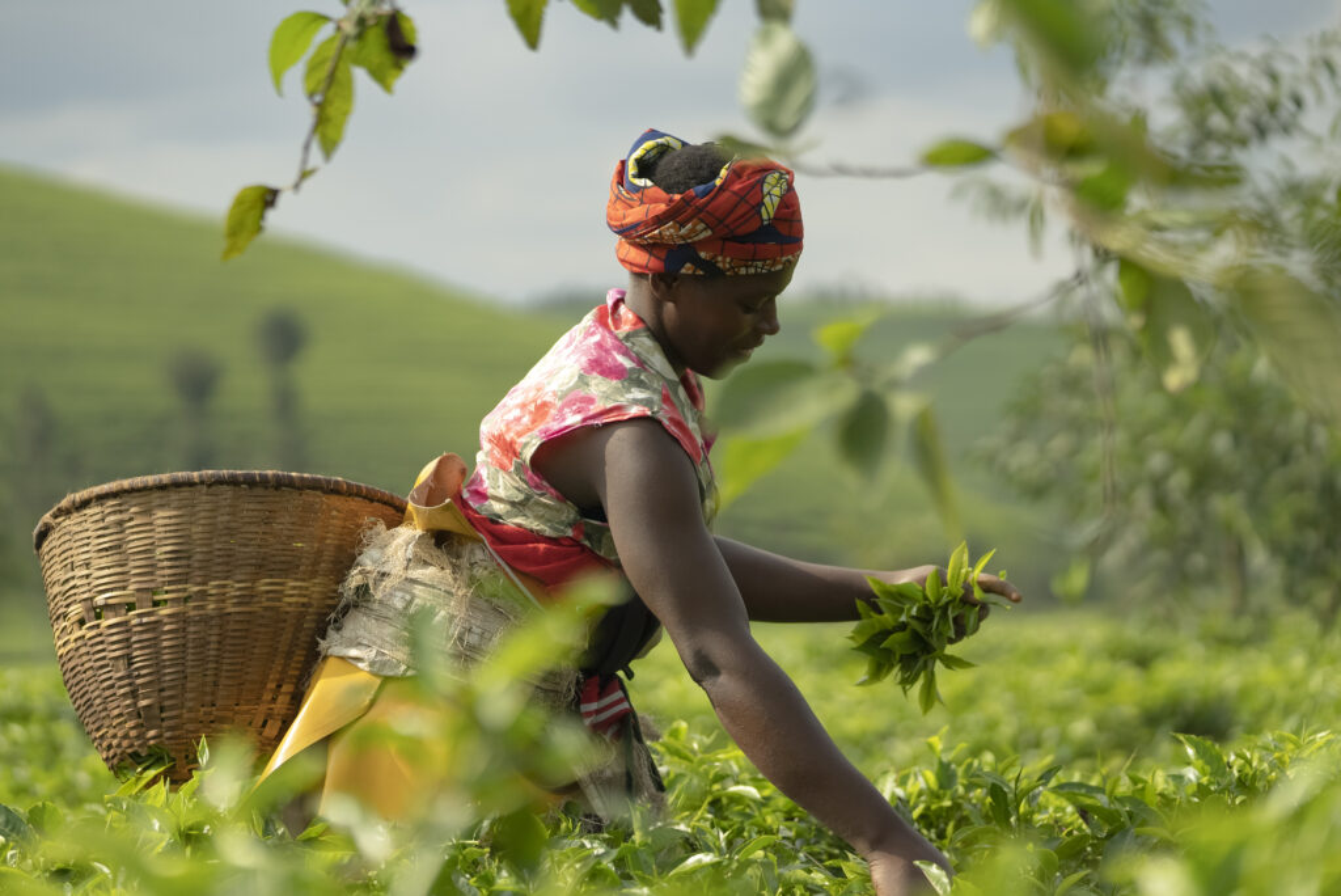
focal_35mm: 102
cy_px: 448
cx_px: 670
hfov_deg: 20.0
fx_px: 3801
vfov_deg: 13.4
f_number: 2.8
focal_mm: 102
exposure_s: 1/8000
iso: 400
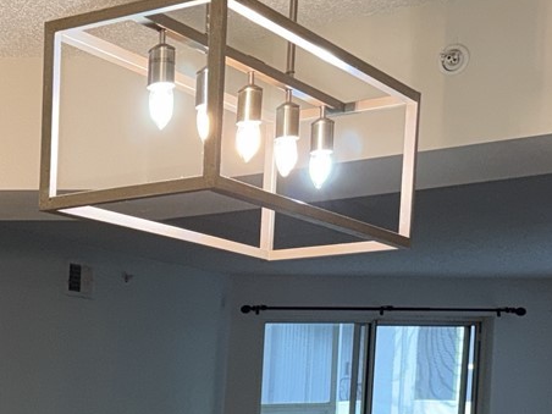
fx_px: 1355
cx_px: -274
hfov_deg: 19.9
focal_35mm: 85
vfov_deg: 16.0
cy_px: 603
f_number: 1.78
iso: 64
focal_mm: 6.76
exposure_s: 1/32
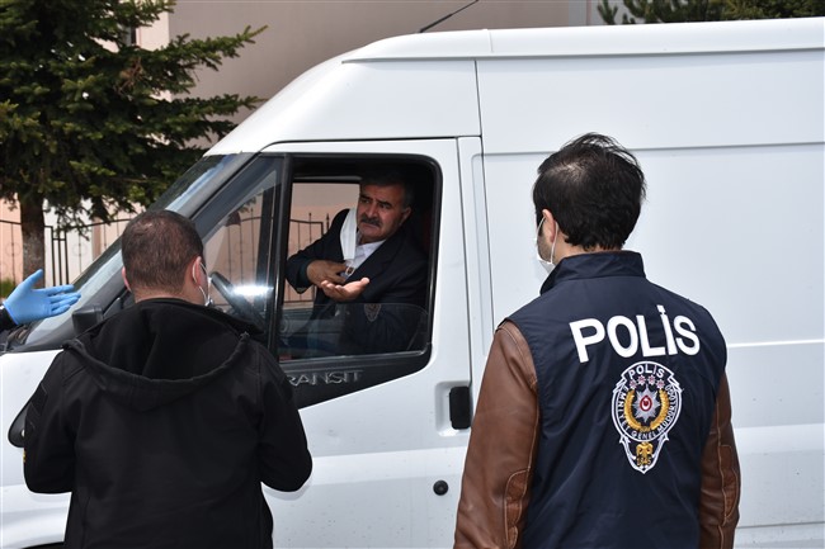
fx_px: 1031
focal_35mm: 45
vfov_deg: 29.8
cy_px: 274
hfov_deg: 43.6
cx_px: 412
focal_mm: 30
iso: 100
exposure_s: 1/250
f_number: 7.1
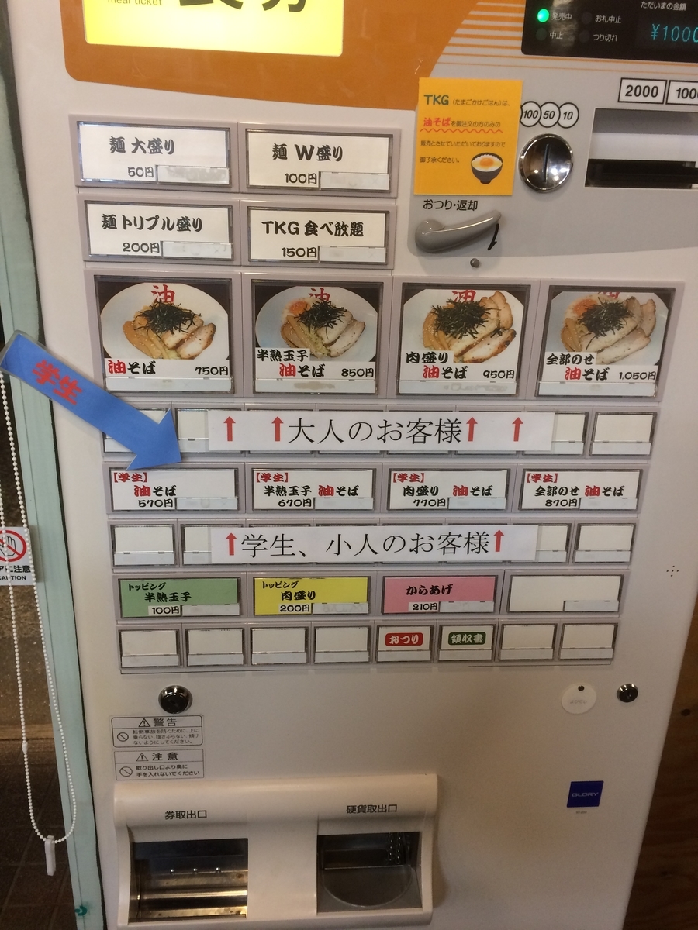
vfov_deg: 61.7
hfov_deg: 48.2
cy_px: 465
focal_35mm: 29
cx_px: 349
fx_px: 780
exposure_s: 1/30
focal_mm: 4.15
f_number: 2.2
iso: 100
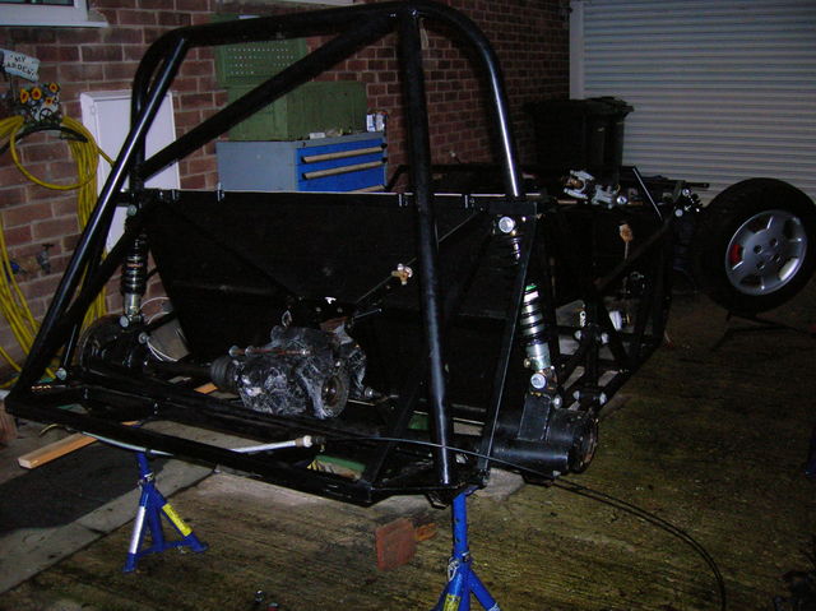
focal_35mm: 34
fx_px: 801
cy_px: 306
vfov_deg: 41.7
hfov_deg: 54.0
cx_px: 408
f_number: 2.9
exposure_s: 1/60.1
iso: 200
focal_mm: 5.7
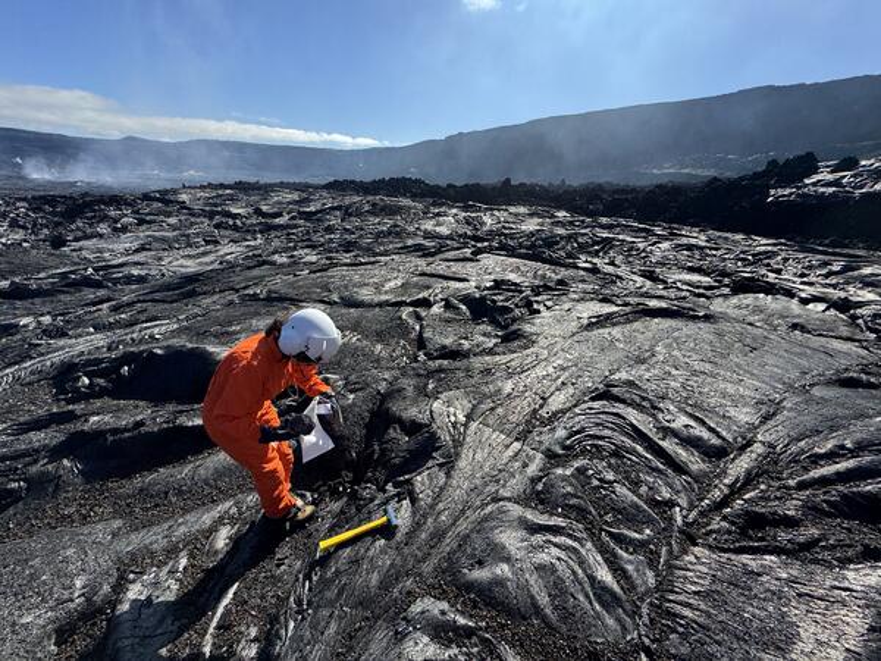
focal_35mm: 14
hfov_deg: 102.1
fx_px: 356
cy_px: 330
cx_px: 440
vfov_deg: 85.7
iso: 40
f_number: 2.2
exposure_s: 1/1370
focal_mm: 2.22
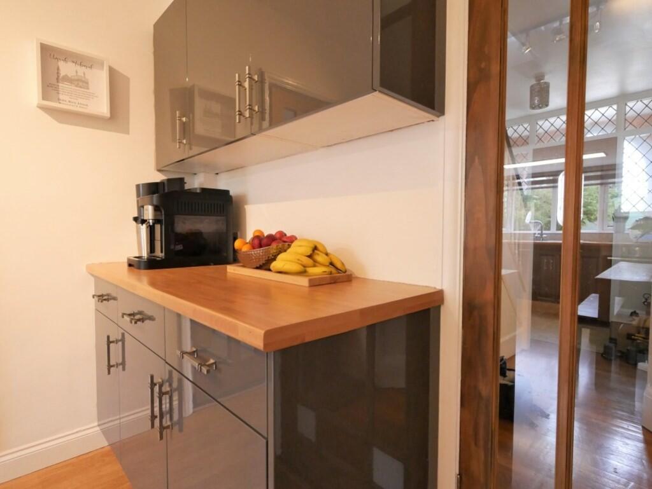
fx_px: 339
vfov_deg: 71.6
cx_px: 326
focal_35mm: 18
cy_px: 244
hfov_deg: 87.7
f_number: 4
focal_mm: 9
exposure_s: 1/60
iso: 2500
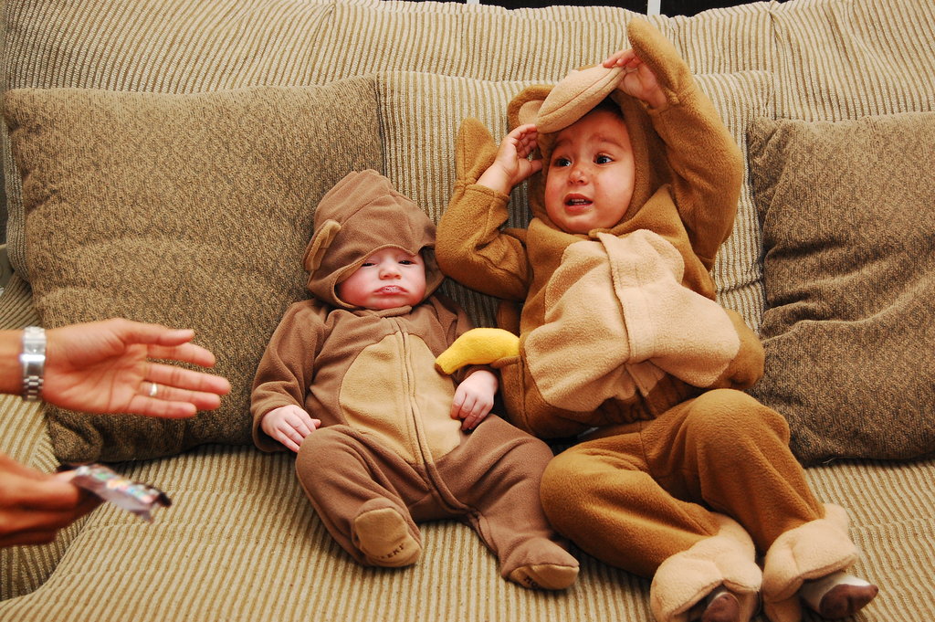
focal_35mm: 52
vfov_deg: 25.7
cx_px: 468
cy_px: 311
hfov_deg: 37.9
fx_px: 1362
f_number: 5.6
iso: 800
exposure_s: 1/60
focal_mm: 35
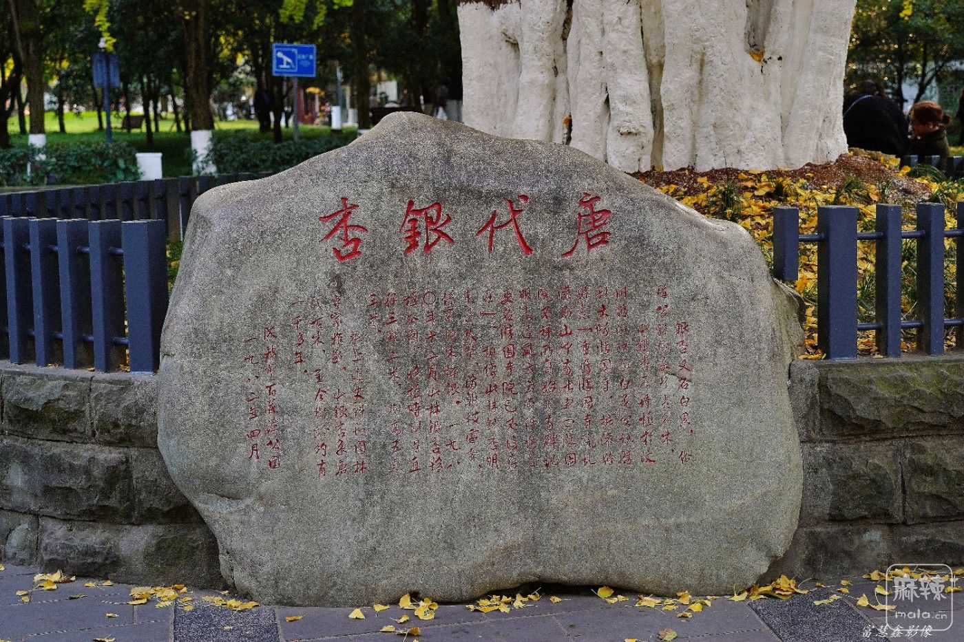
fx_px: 1178
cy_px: 321
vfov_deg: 30.5
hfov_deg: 44.5
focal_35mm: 44
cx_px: 482
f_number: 4
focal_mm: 44
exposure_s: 1/160
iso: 160
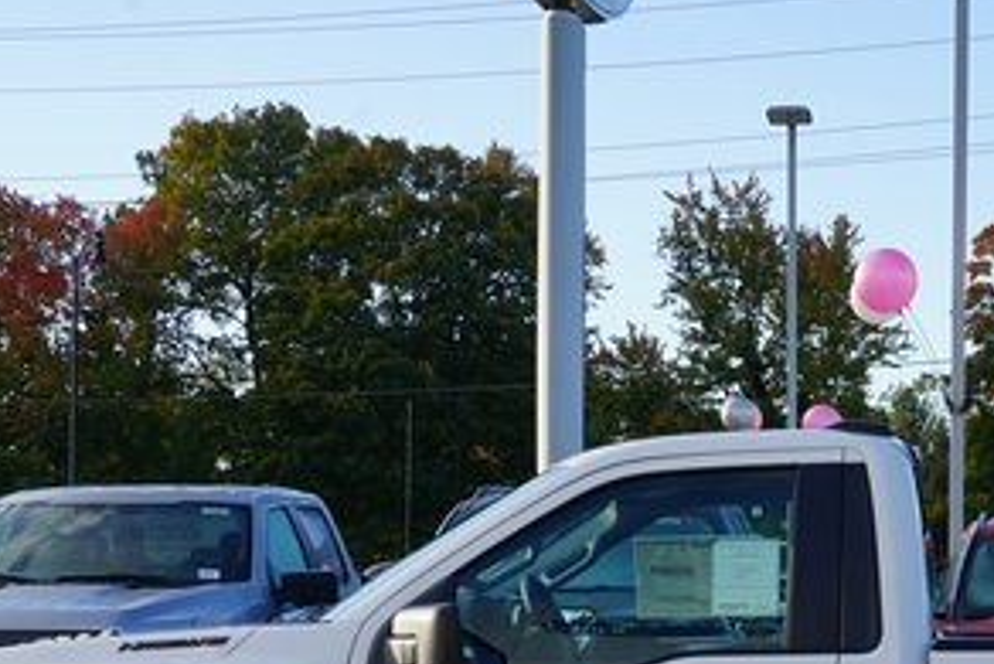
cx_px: 814
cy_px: 679
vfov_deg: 14.6
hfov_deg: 21.8
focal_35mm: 92
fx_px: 2541
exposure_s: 1/80
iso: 100
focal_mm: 42
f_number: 10
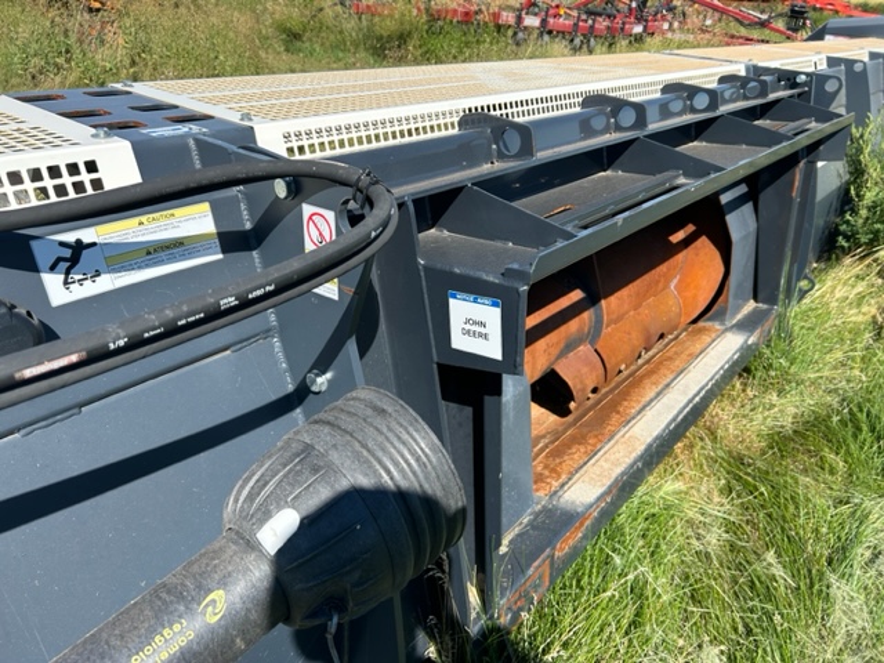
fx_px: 664
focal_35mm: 26
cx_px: 442
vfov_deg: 53.1
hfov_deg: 67.3
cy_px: 332
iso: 50
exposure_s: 1/2457
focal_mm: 5.7
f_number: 1.5
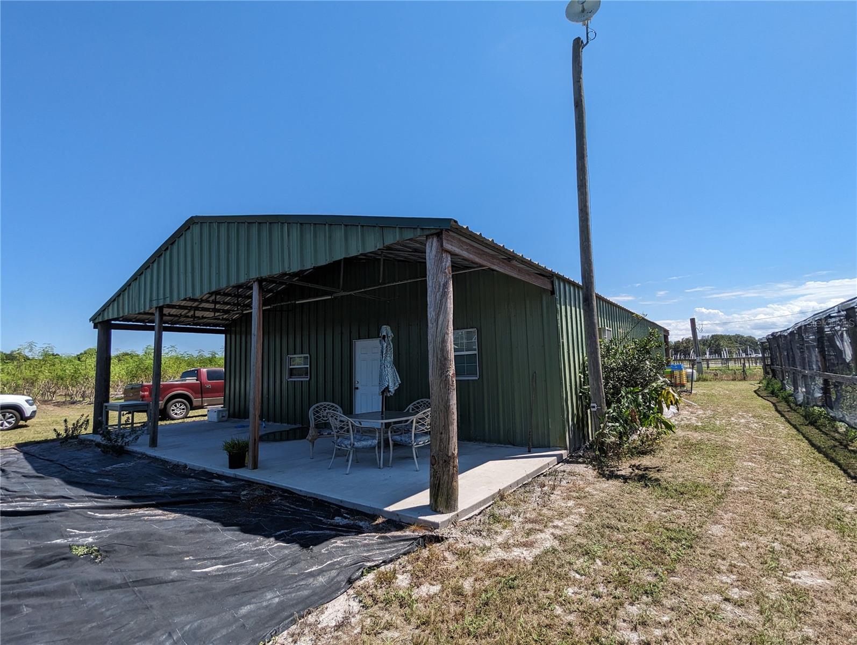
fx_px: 397
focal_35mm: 16
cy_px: 322
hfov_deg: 94.4
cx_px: 428
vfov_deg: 78.2
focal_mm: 2.35
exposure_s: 1/1686
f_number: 2.2
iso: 49
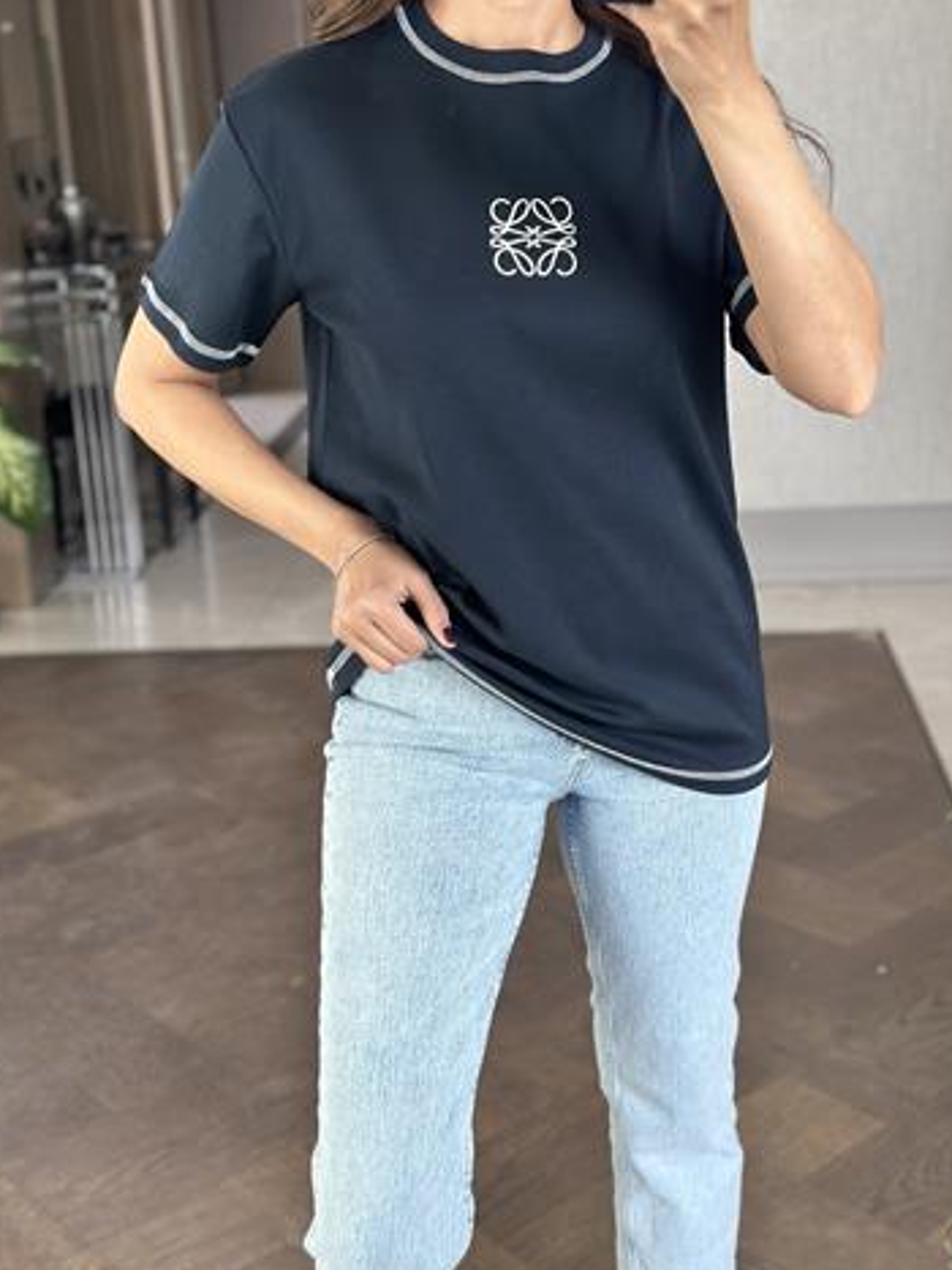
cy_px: 598
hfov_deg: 28.0
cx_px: 498
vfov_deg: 36.8
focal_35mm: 52
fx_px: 1908
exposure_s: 1/79
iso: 125
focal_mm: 6.86
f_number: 1.78
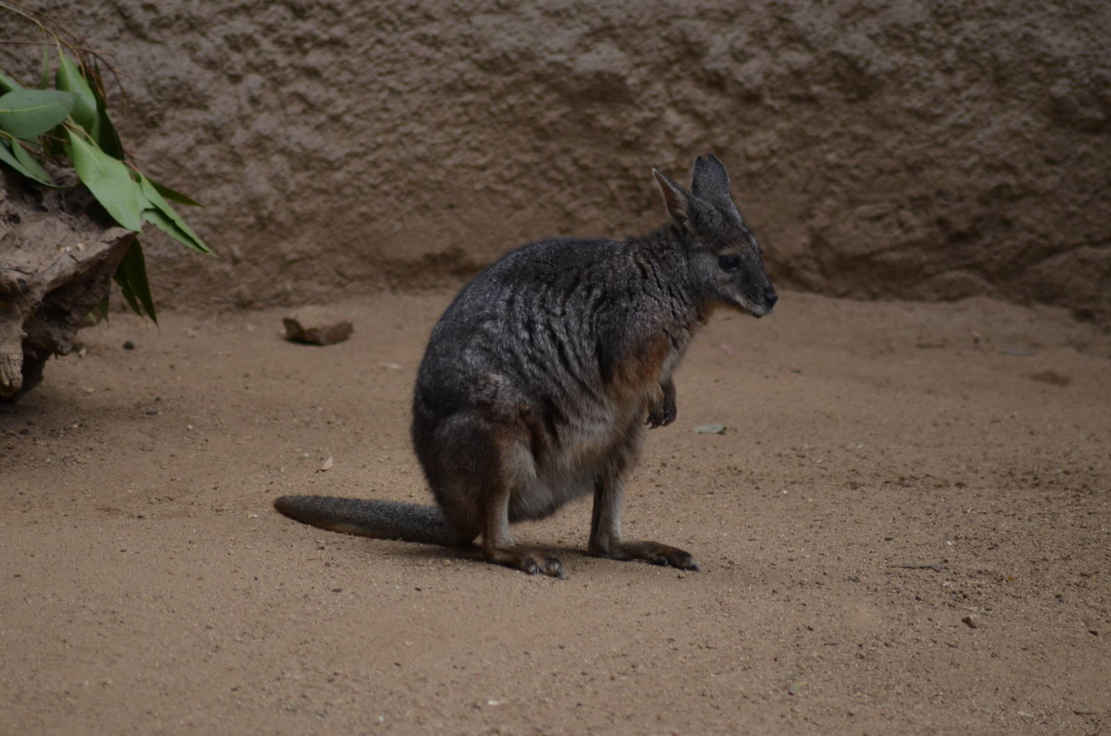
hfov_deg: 4.6
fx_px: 13860
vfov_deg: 3.0
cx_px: 556
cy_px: 368
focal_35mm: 450
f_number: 5.6
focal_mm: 300
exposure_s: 1/500
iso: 900
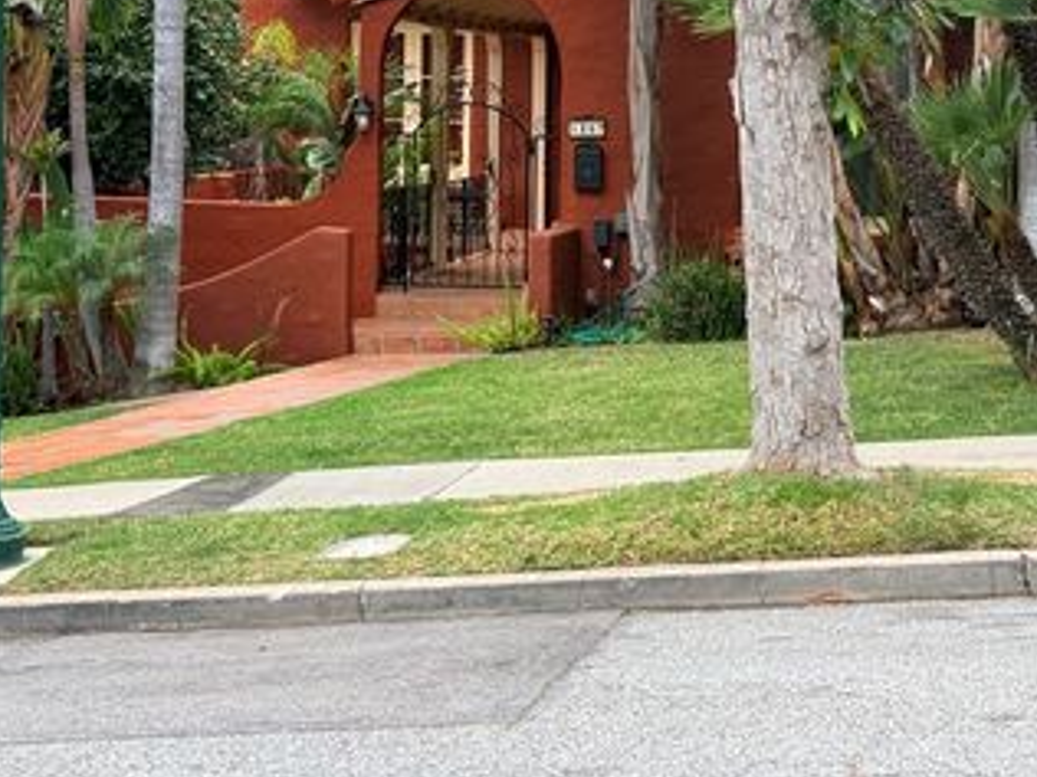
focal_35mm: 76
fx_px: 2277
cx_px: 601
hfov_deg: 25.6
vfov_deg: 19.3
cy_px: 195
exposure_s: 1/592
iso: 100
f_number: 1.78
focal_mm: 6.76
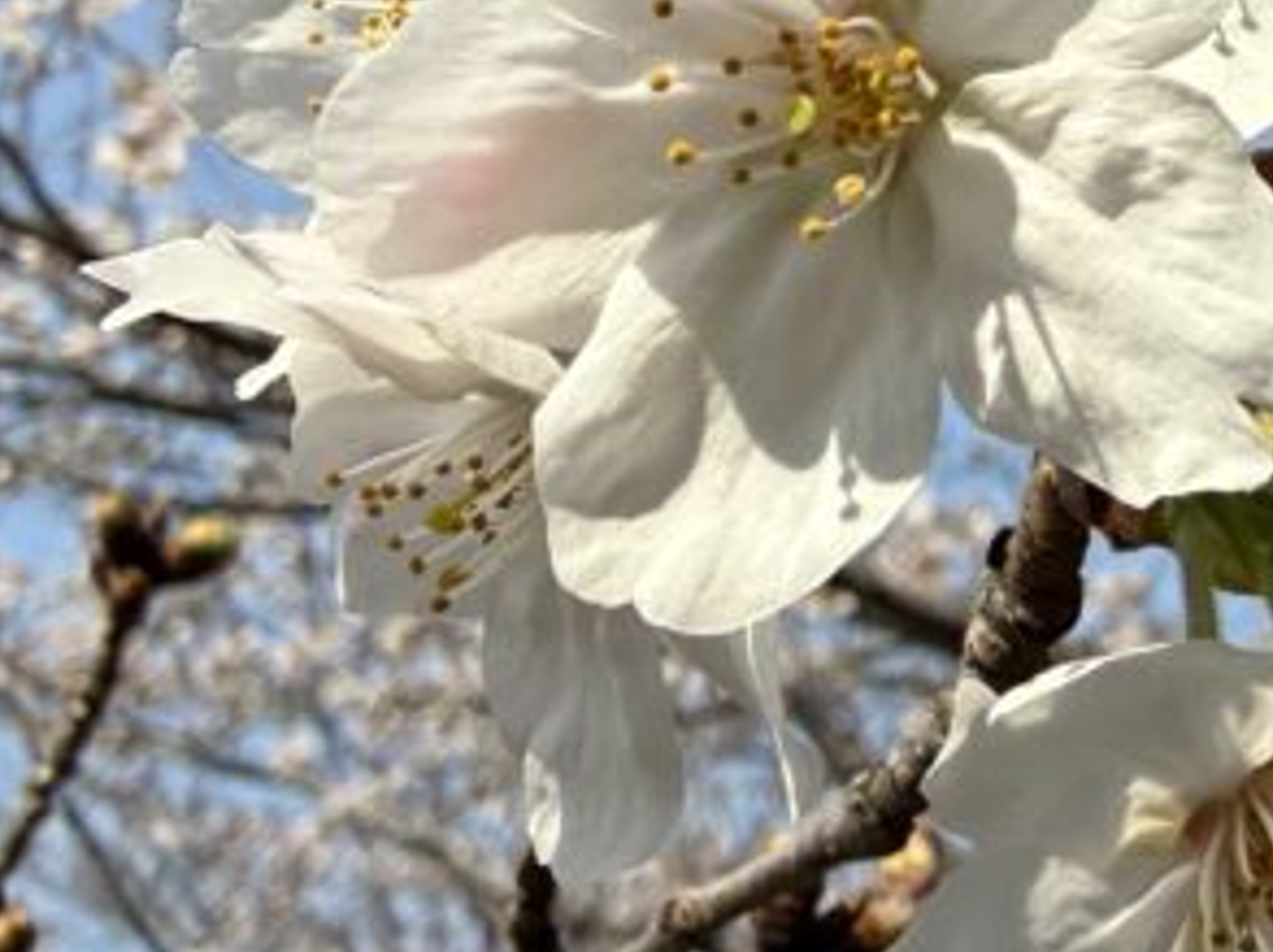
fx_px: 3085
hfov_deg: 22.8
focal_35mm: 84
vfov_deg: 17.5
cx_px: 1138
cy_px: 296
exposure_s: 1/1842
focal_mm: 2.22
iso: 40
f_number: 2.2
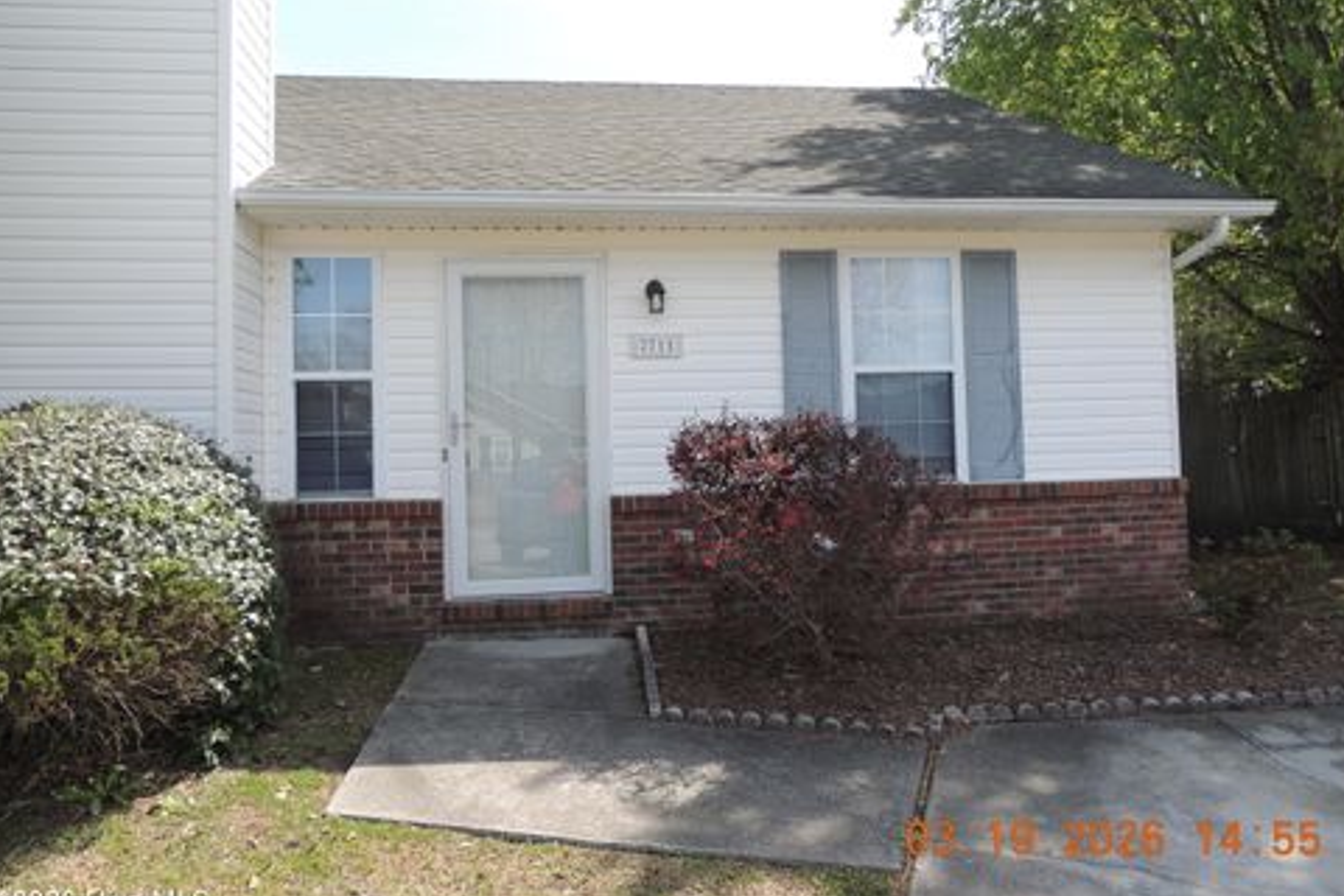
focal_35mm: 26
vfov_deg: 49.5
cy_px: 424
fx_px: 971
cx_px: 686
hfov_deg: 69.4
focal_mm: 4.3
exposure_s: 1/500
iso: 100
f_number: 3
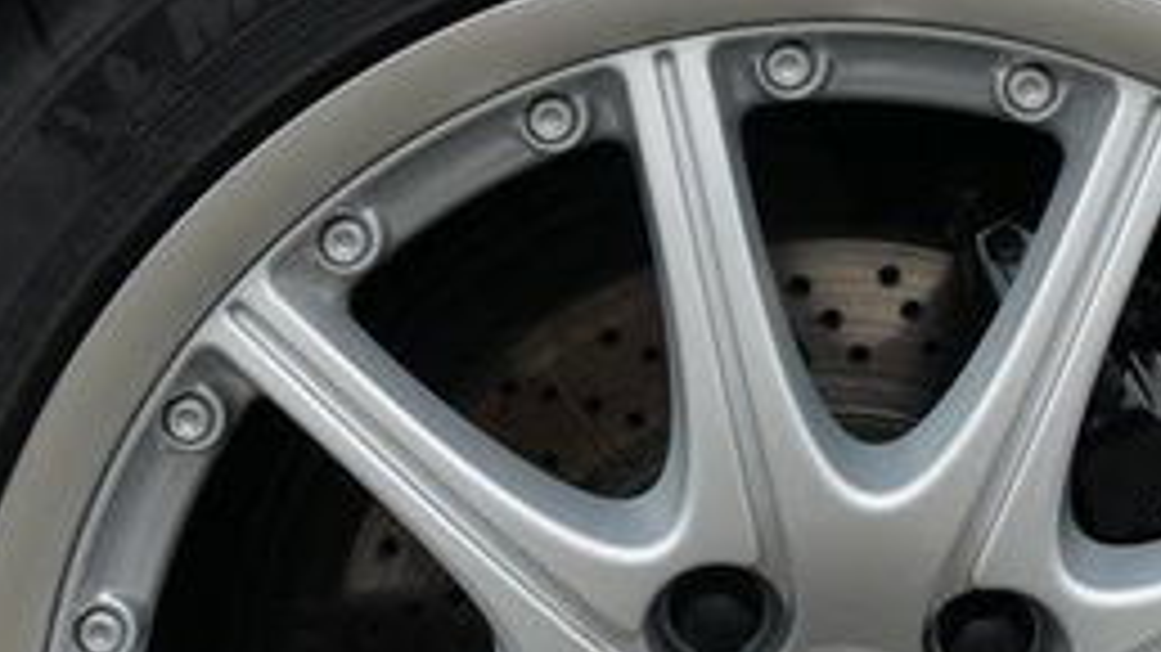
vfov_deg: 6.5
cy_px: 809
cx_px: 738
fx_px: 5663
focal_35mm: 184
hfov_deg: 11.7
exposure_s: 1/140
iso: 200
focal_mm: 39
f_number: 4.5
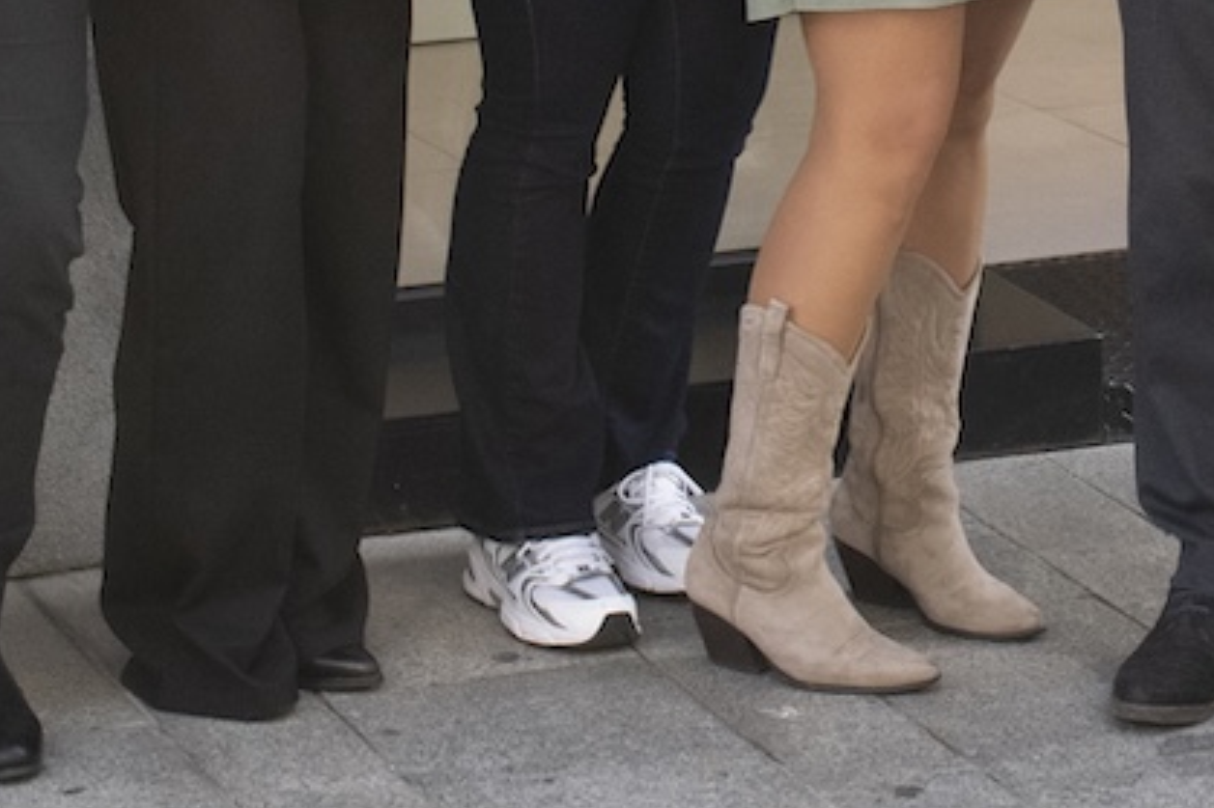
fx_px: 5629
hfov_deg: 12.1
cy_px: -836
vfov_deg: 7.8
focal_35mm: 167
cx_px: 1388
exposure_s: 1/400
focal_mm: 35
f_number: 8
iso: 1000
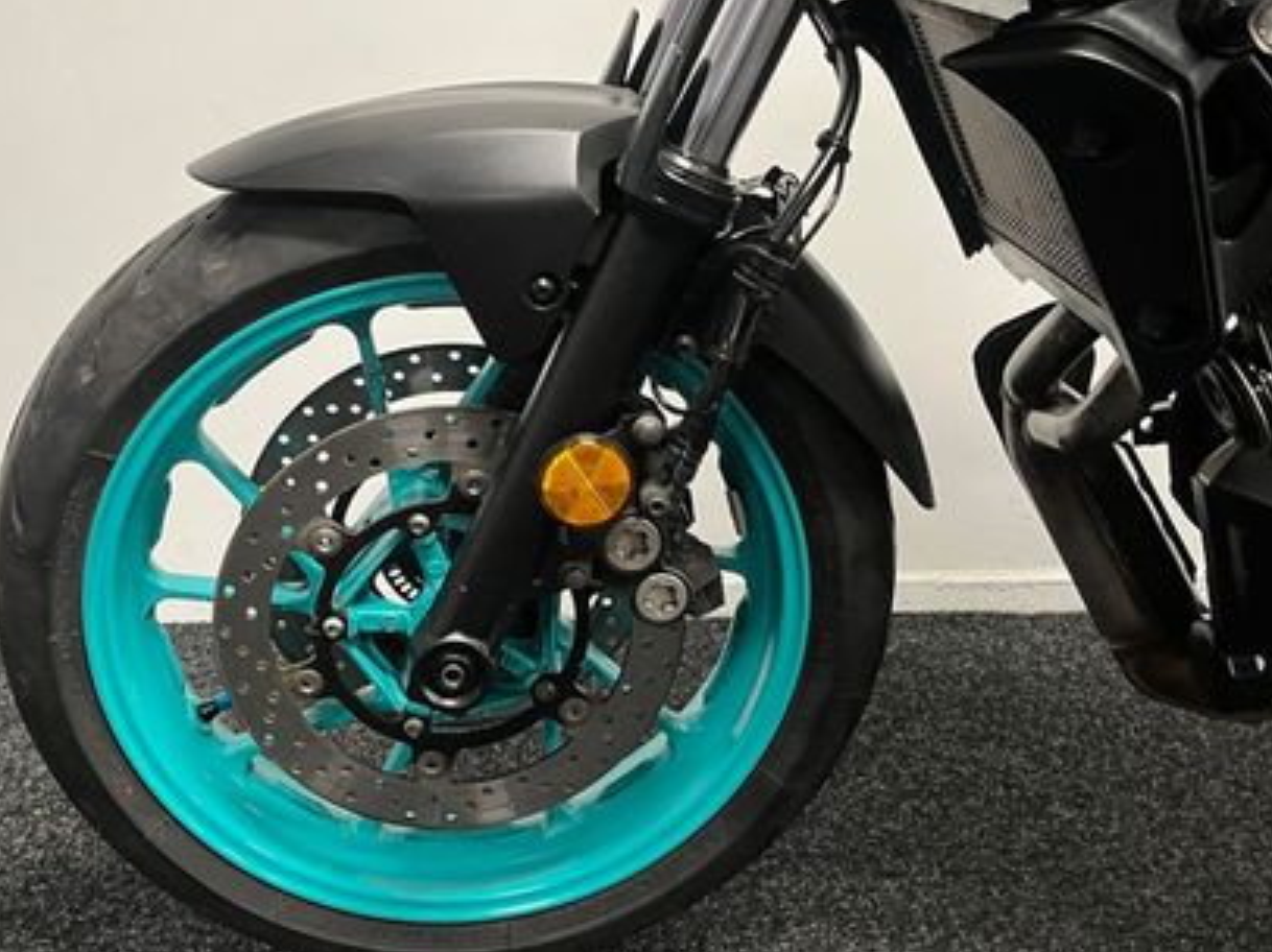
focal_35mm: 41
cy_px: 370
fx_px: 1506
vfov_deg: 35.0
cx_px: 533
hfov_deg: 45.6
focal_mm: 5.1
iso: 160
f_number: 1.6
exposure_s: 1/50
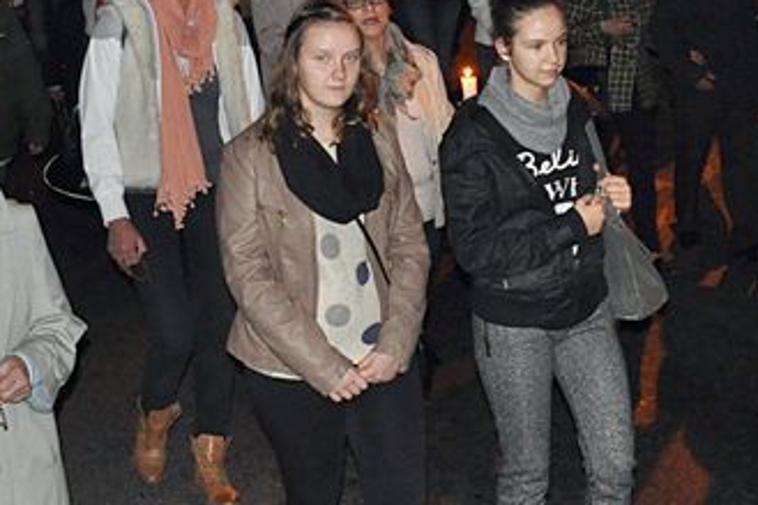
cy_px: 123
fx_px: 1711
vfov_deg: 16.7
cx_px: 588
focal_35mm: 81
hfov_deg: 24.6
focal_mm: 21
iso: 2000
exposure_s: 1/60
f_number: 5
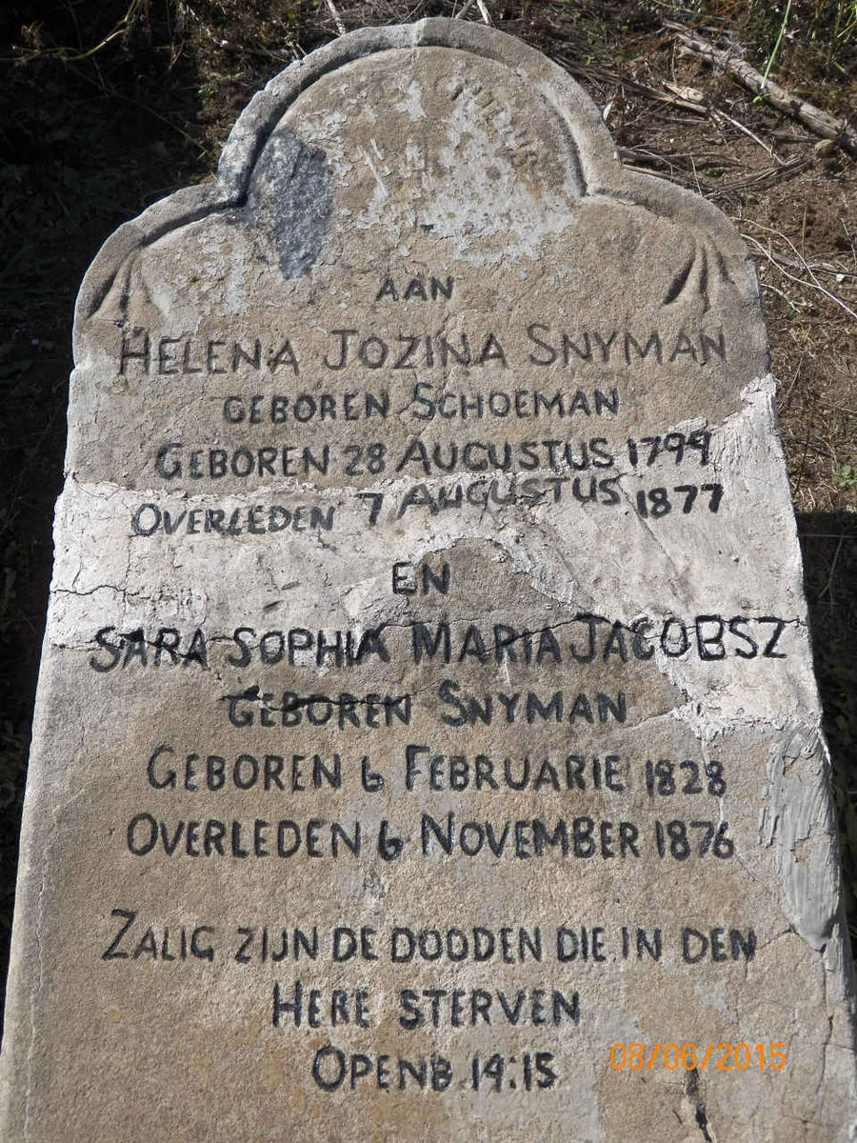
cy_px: 572
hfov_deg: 32.9
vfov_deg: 42.9
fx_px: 1452
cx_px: 428
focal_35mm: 44
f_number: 4
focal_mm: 7.9
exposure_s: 1/1250
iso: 125
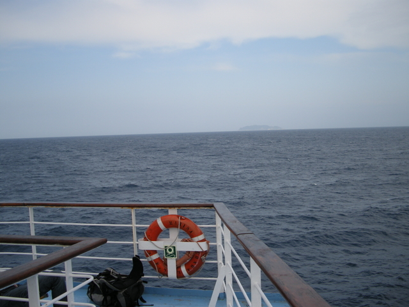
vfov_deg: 38.7
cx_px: 204
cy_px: 154
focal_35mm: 37
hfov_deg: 50.1
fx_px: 437
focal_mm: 7.9
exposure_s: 1/926
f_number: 2.8
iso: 64
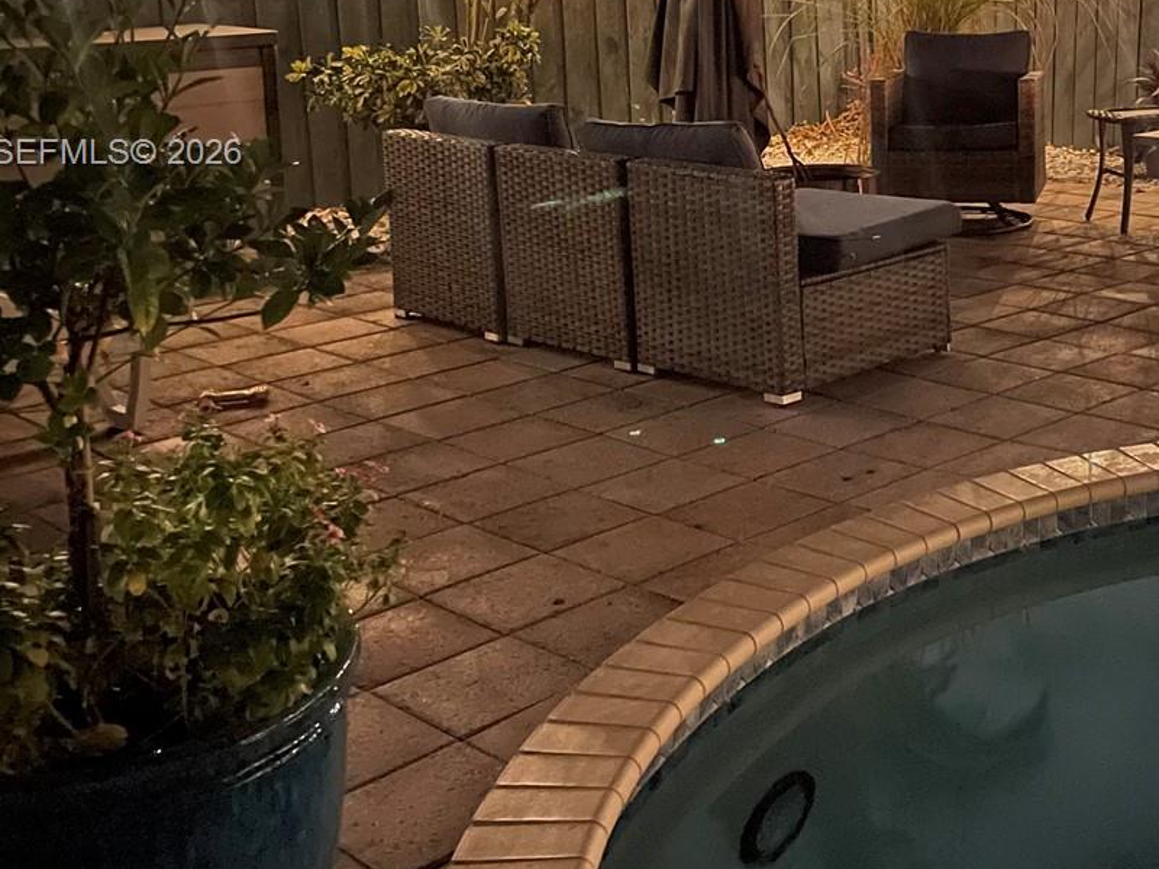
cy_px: 155
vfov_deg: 27.4
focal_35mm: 52
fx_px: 1741
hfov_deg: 35.5
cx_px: 950
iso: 1600
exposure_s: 1/8
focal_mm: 4.2
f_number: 1.6
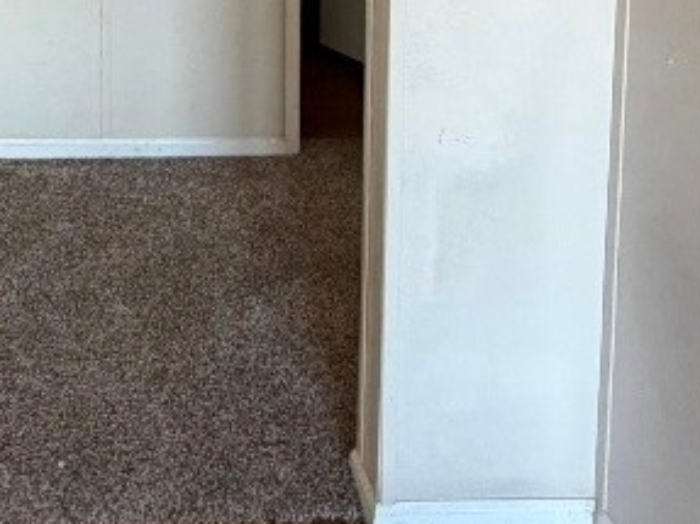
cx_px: 7
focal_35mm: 50
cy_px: -319
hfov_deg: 34.8
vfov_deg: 22.3
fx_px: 1011
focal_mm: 2.22
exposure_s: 1/109
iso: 320
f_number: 2.2
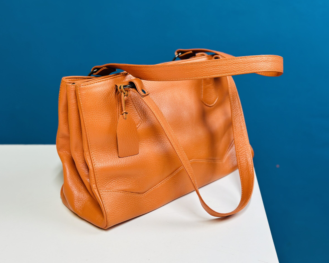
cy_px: 131
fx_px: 497
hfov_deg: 36.7
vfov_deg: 29.7
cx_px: 158
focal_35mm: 51
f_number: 1.78
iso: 100
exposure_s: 1/50
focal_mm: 6.86
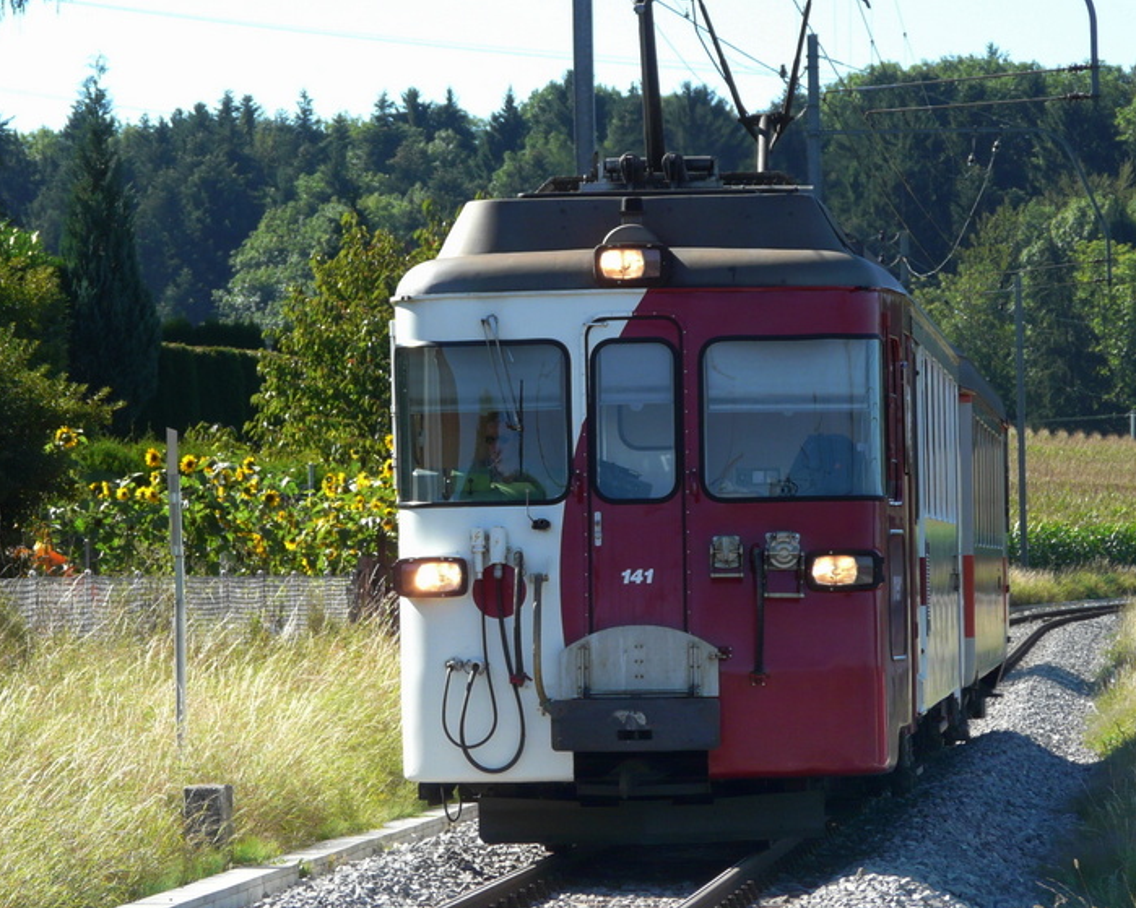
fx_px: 7698
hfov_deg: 8.4
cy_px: 359
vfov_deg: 6.8
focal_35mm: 229
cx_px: 494
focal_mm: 27
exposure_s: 1/400
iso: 100
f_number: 3.6
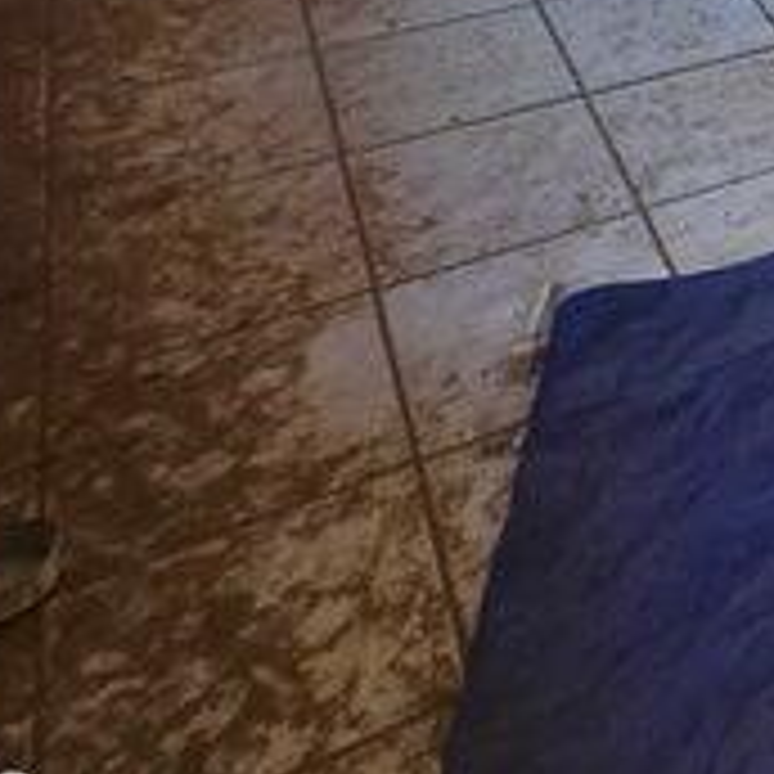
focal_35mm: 57
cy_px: -504
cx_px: 1348
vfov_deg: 22.3
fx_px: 1442
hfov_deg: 21.4
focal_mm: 1.7
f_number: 2.2
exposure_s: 1/60
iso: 32
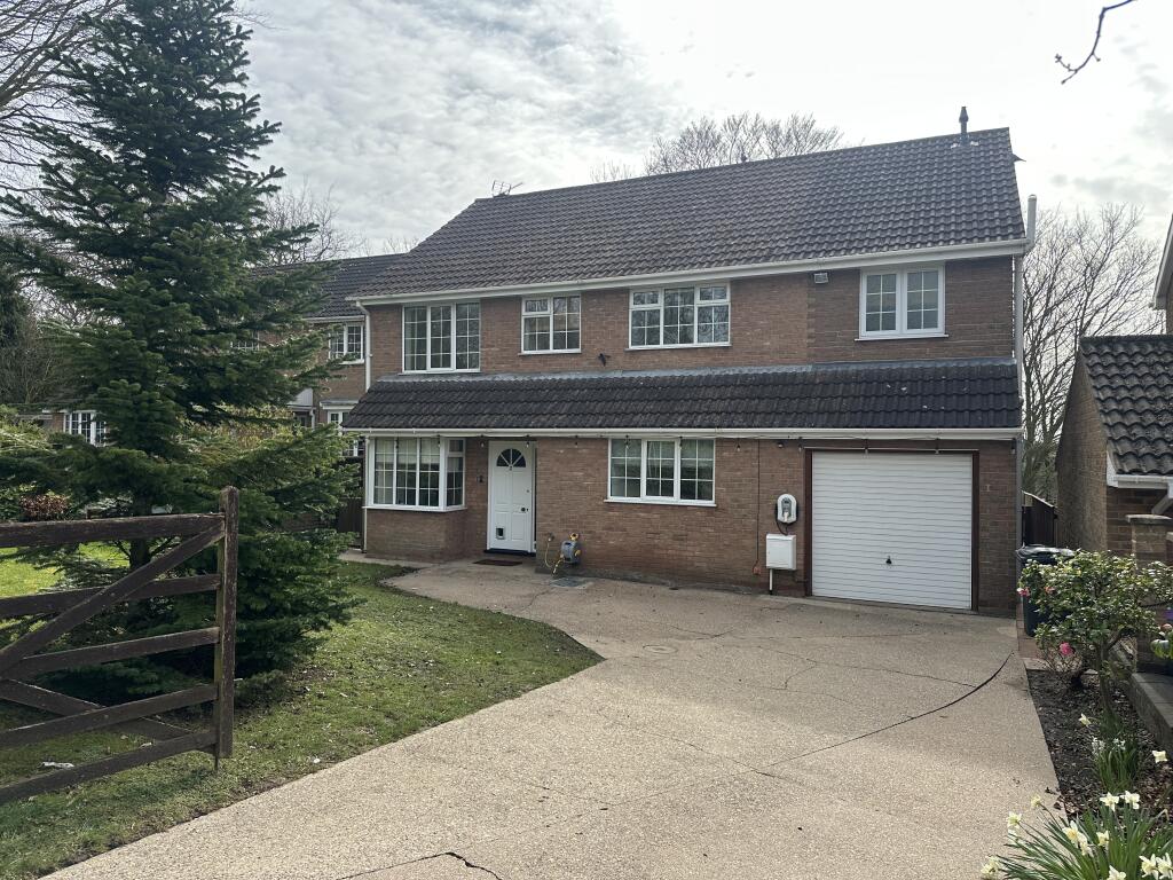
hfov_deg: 71.6
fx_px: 813
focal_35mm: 24
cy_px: 440
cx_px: 586
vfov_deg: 56.8
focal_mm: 6.86
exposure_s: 1/2732
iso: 80
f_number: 1.78
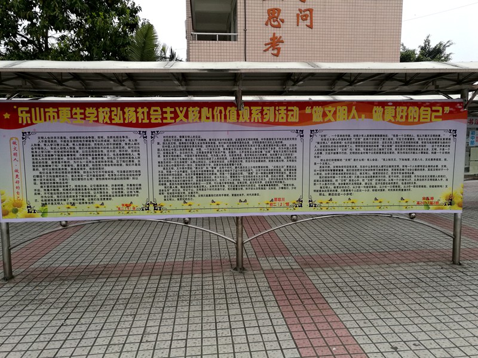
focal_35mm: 27
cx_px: 239
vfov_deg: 51.4
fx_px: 373
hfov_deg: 65.3
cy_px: 179
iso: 50
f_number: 2
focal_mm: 4.04
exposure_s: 1/169
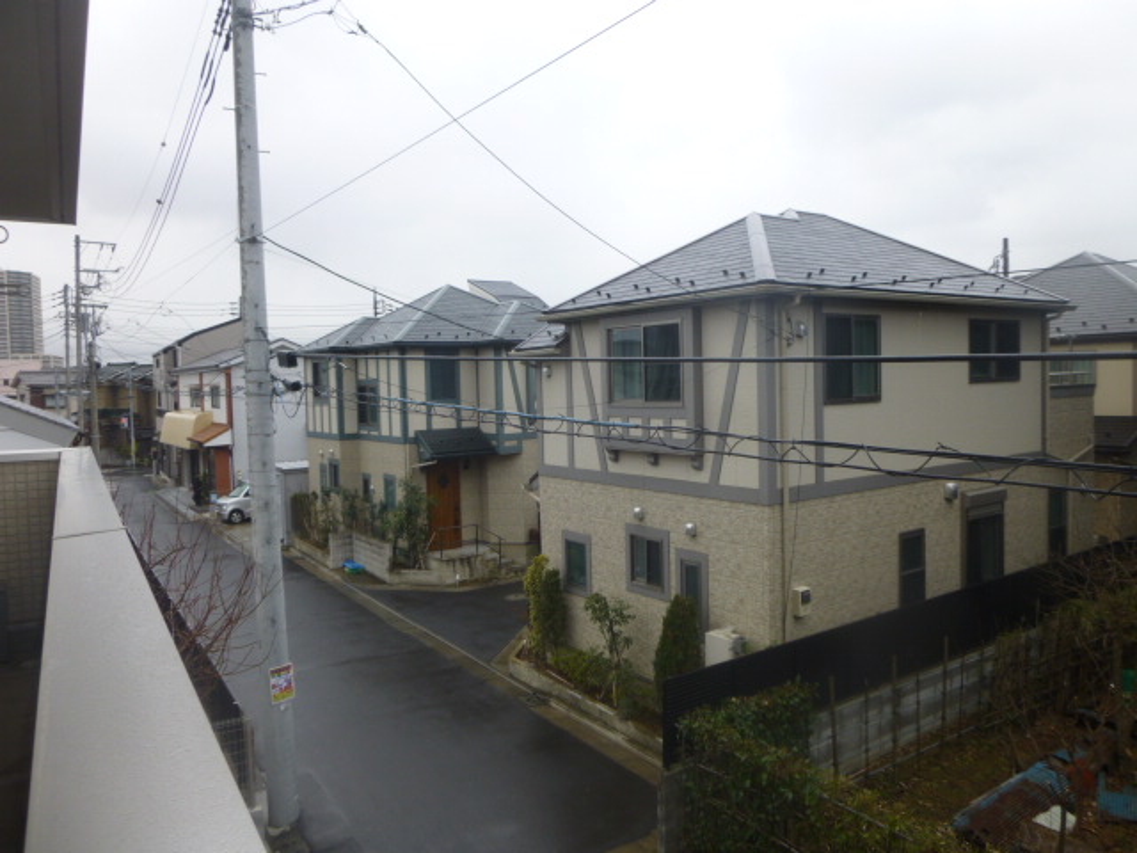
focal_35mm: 25
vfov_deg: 54.9
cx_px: 568
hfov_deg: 69.4
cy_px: 426
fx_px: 821
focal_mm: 4.5
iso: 100
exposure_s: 1/125
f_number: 3.1
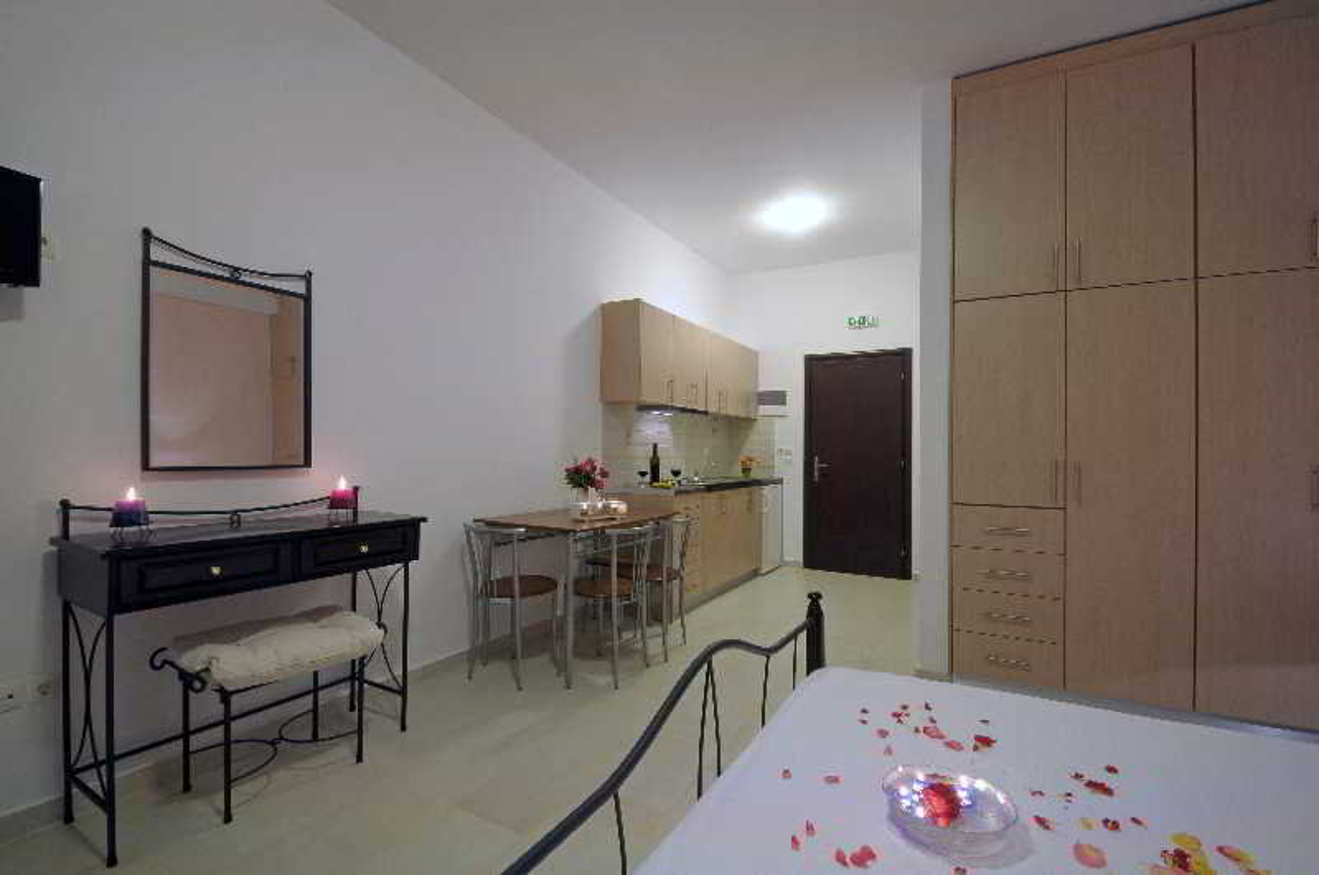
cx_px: 660
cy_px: 438
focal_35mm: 15
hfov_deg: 100.5
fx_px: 549
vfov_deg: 77.2
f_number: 18
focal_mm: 10
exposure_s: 1/1.3
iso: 400
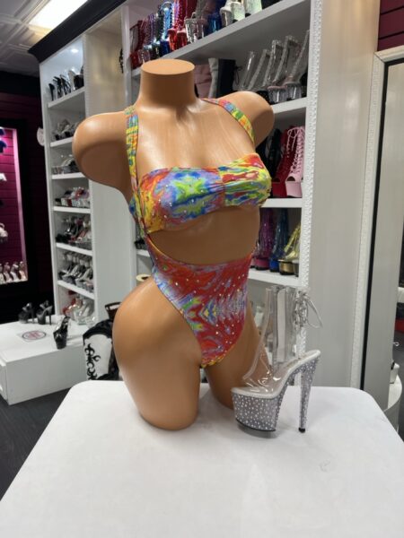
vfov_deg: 67.3
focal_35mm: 26
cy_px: 269
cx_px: 202
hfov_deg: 53.1
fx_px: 405
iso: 64
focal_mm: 5.7
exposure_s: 1/60
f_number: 1.5
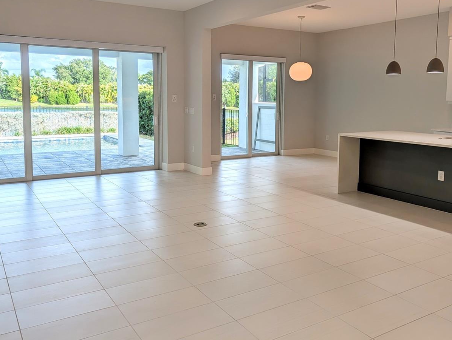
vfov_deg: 44.0
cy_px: 138
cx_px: 233
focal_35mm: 32
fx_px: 418
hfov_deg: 56.7
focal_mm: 6.9
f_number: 1.68
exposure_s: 1/2132
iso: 22
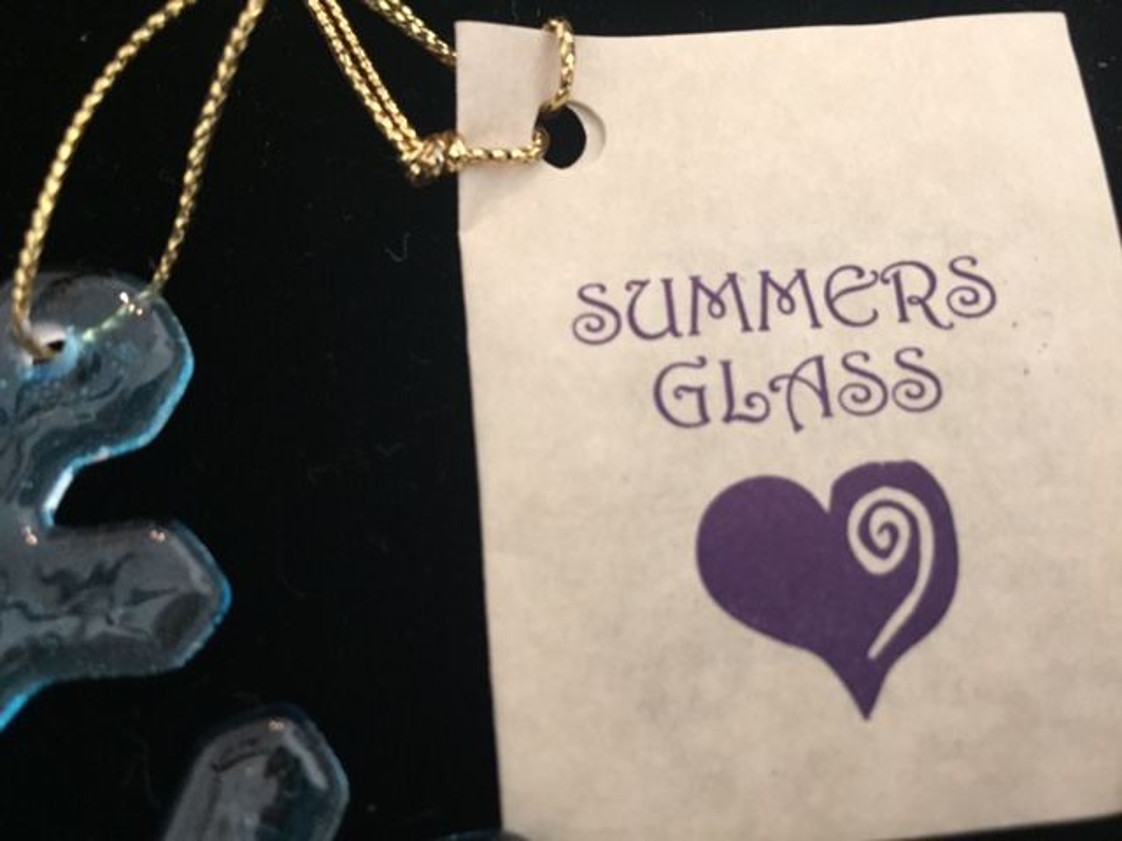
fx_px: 940
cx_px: 561
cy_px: 420
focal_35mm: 29
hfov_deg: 61.7
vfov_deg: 48.2
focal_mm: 4.15
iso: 250
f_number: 2.2
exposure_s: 1/33
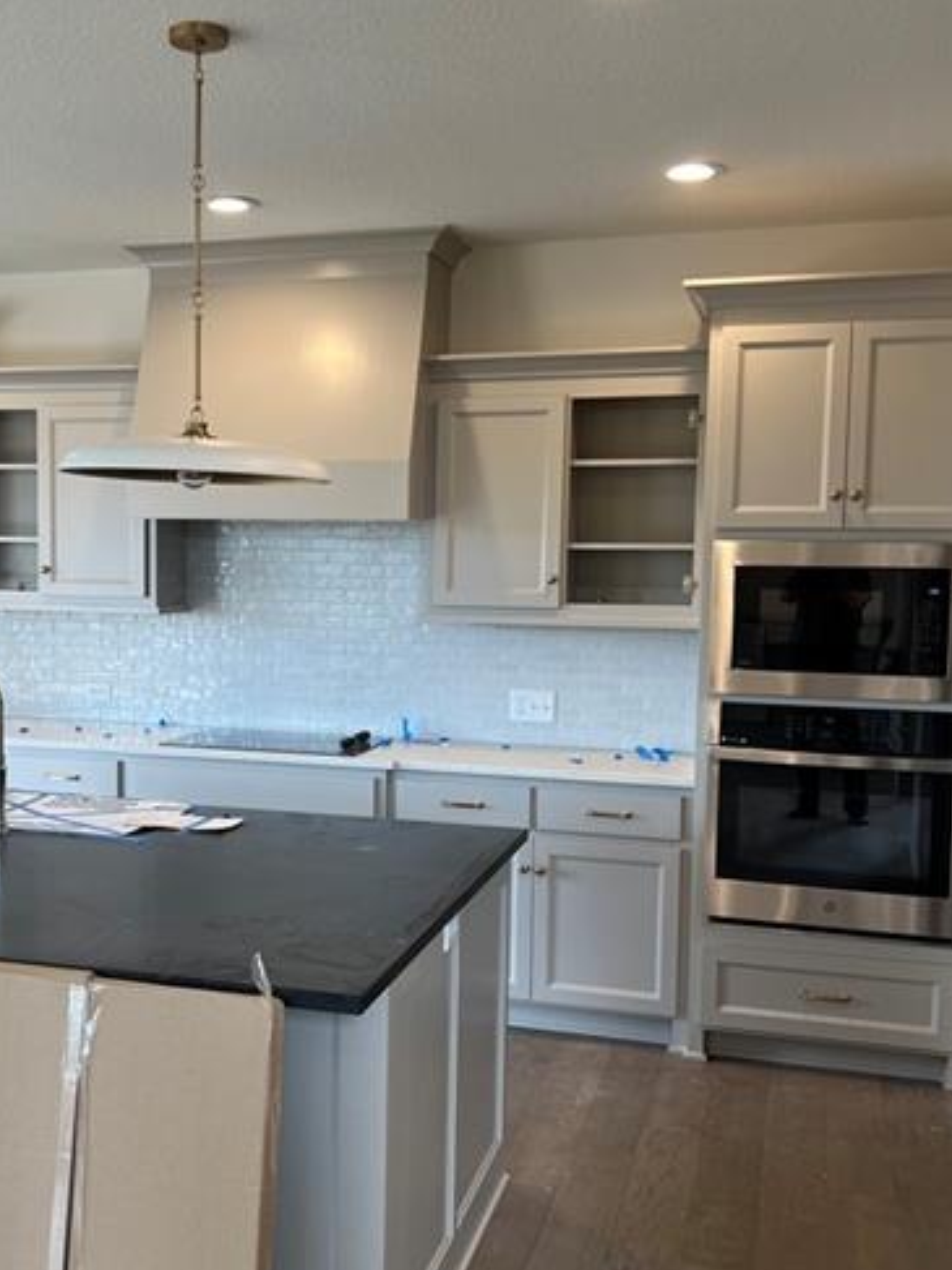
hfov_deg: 34.7
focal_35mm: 41
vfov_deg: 45.8
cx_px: 305
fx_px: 1504
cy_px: 644
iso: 50
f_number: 1.5
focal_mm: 5.7
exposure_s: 1/120
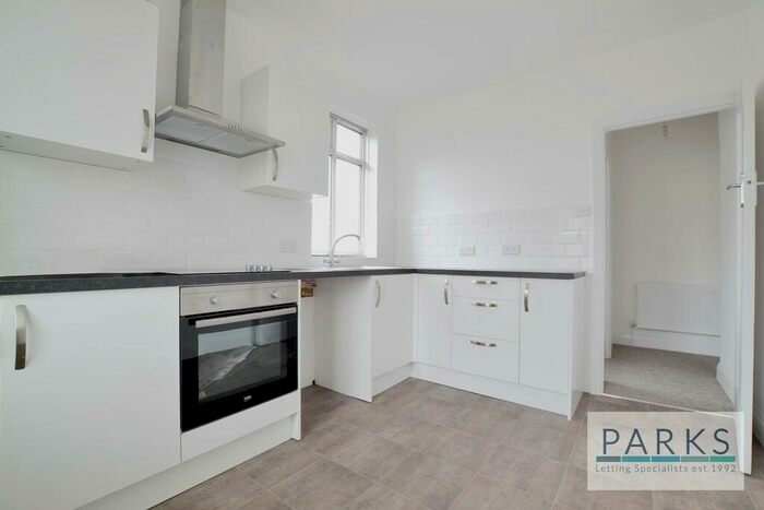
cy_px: 255
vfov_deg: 77.4
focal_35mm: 15
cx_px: 382
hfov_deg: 100.4
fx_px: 318
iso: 100
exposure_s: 1/13
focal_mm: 10
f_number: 6.3
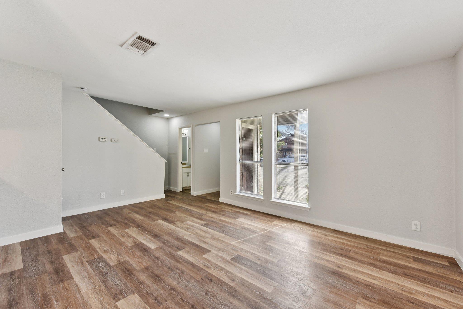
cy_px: 154
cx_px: 232
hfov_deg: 104.3
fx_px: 180
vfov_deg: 81.2
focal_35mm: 14
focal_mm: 14
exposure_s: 1/25
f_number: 8
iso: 100
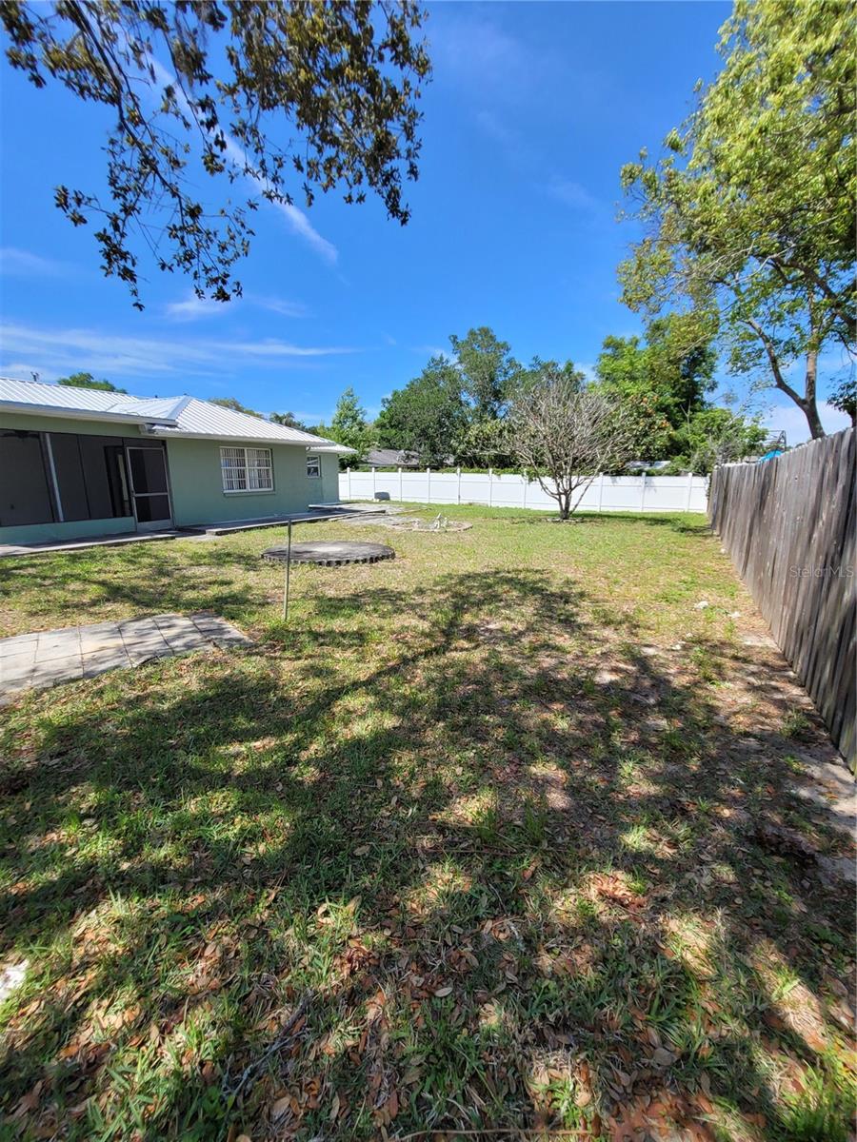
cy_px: 571
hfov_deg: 89.9
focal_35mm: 13
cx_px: 428
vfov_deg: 106.2
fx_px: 429
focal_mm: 2.2
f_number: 2.2
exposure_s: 1/1238
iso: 64
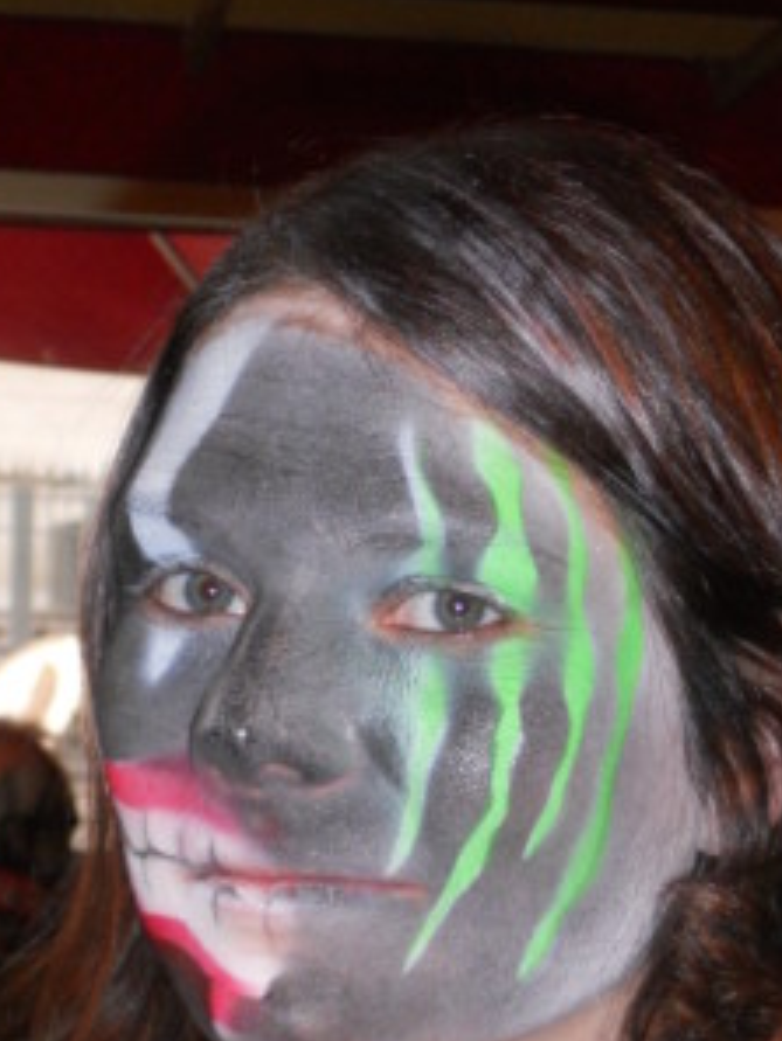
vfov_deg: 12.7
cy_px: 666
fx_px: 4665
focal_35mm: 155
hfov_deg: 9.6
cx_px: 328
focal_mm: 16.5
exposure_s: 1/60
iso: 320
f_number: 5.4
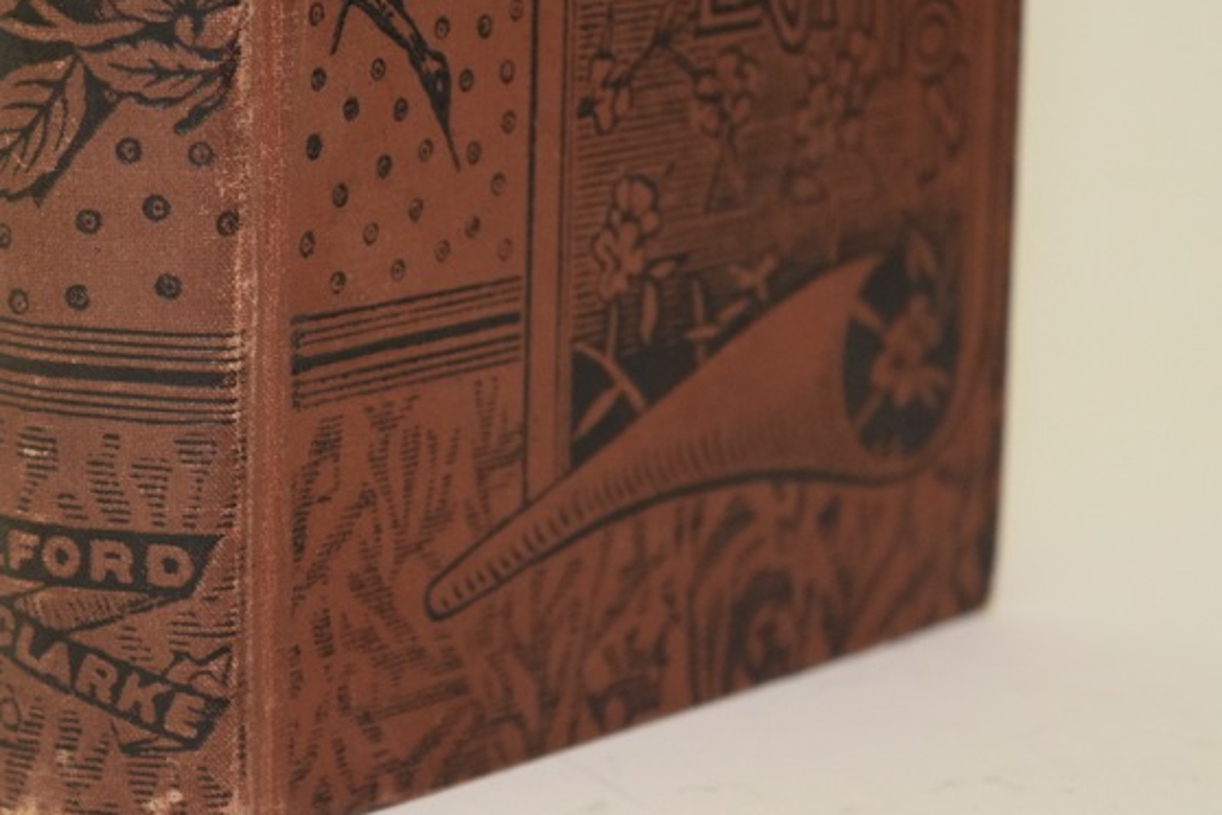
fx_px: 5020
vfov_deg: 9.3
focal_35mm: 148
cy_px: 367
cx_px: 149
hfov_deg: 13.8
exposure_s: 1/60
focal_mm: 55
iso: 1600
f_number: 5.6
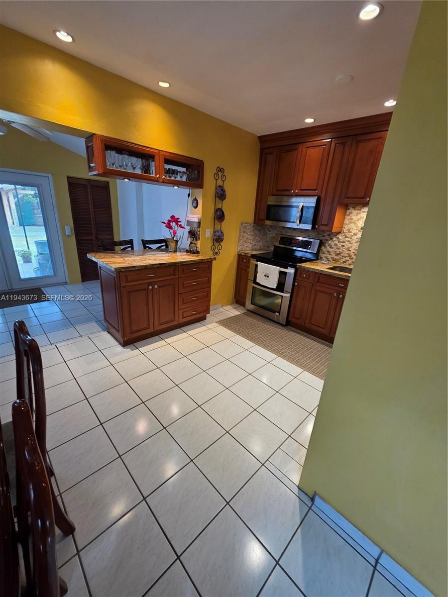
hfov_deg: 89.9
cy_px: 298
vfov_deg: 106.2
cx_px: 224
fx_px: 224
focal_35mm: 13
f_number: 1.9
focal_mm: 2.2
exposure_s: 1/60
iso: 200
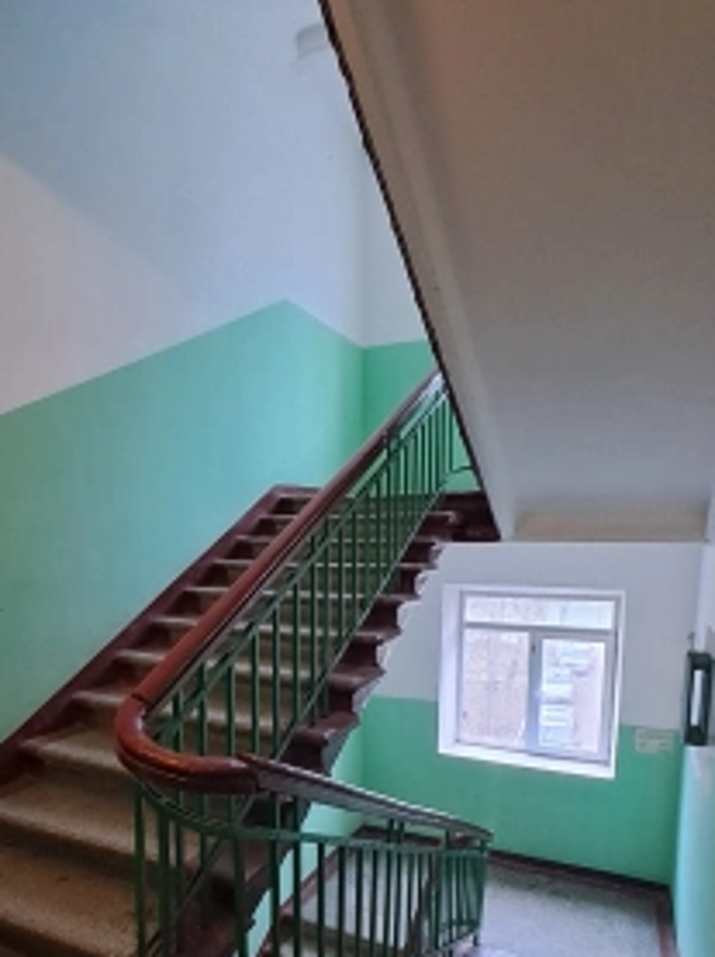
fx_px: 607
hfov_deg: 60.9
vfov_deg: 74.4
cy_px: 629
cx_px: 333
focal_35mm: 22
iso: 400
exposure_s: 1/25
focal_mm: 1.42
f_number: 2.2
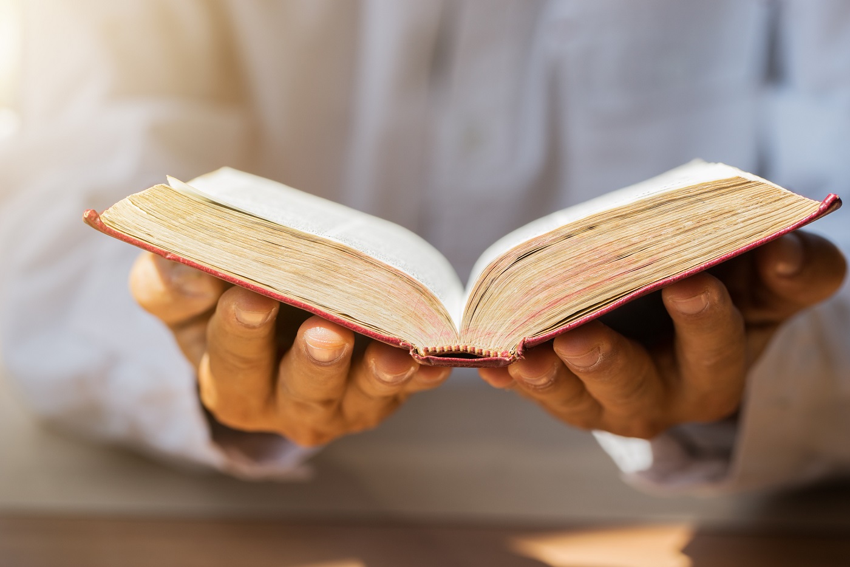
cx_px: 425
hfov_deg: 20.4
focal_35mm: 100
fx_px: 2361
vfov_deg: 13.7
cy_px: 284
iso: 200
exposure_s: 1/500
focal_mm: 100
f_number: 5.6
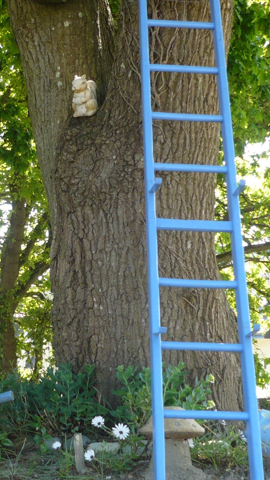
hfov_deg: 15.1
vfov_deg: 26.4
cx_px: 79
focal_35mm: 80
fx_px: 1018
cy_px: 309
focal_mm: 5.8
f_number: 2.8
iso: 100
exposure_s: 1/125
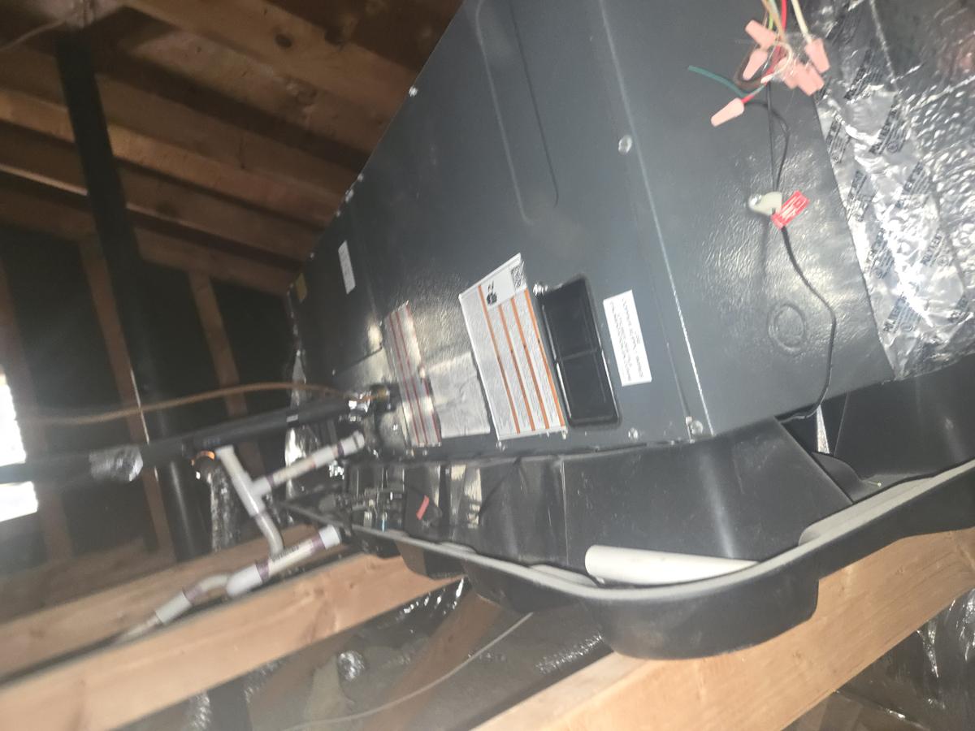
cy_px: 366
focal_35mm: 23
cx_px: 488
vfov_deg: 58.9
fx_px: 648
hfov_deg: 73.9
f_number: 1.8
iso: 800
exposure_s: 1/12
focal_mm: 5.4
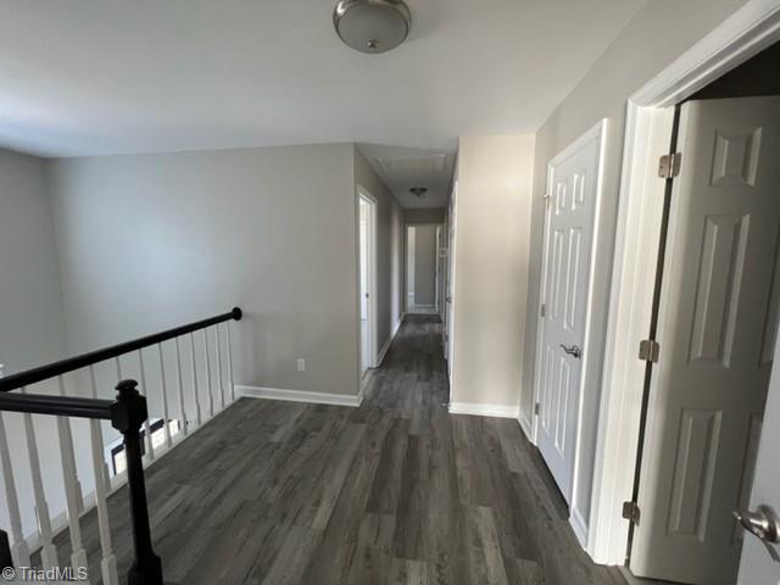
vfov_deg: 89.9
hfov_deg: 106.2
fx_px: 293
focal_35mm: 13
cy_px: 292
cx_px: 390
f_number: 1.8
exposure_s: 1/60
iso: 320
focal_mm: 1.57
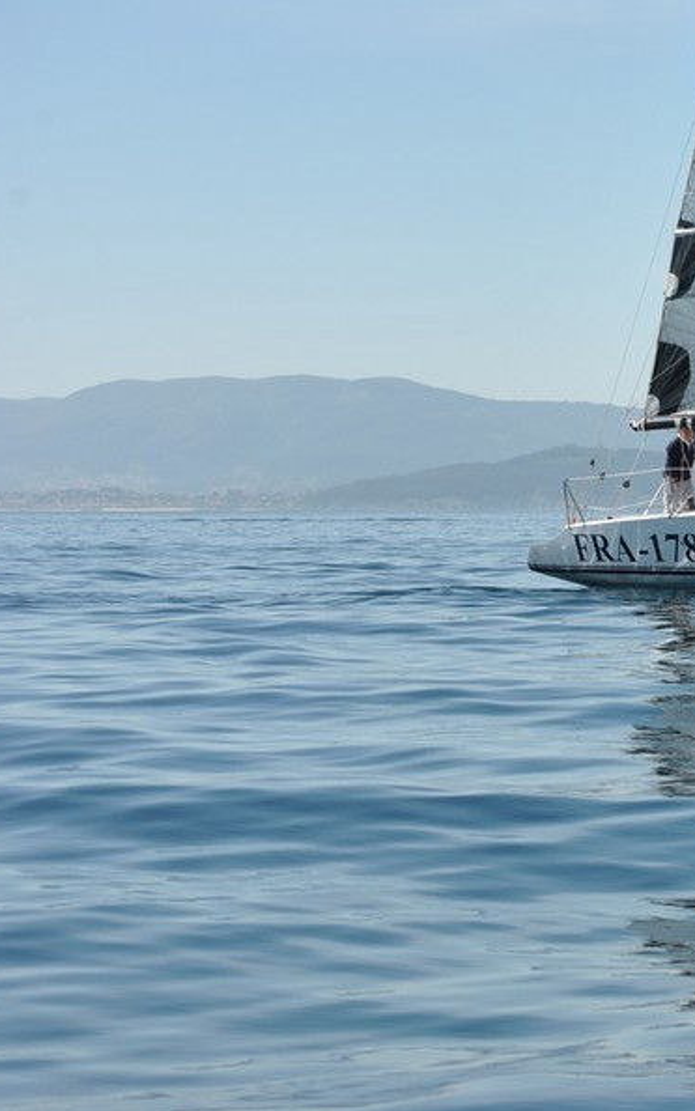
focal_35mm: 127
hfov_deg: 10.2
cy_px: 558
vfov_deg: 16.5
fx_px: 3841
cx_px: 813
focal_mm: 55
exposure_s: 1/250
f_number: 8
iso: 100
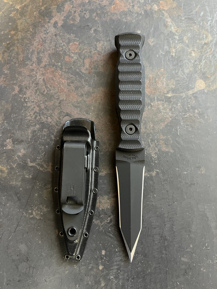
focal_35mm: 26
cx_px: 108
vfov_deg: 67.3
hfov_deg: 53.1
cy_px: 144
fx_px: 217
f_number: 1.6
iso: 640
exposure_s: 1/30
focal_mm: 5.1
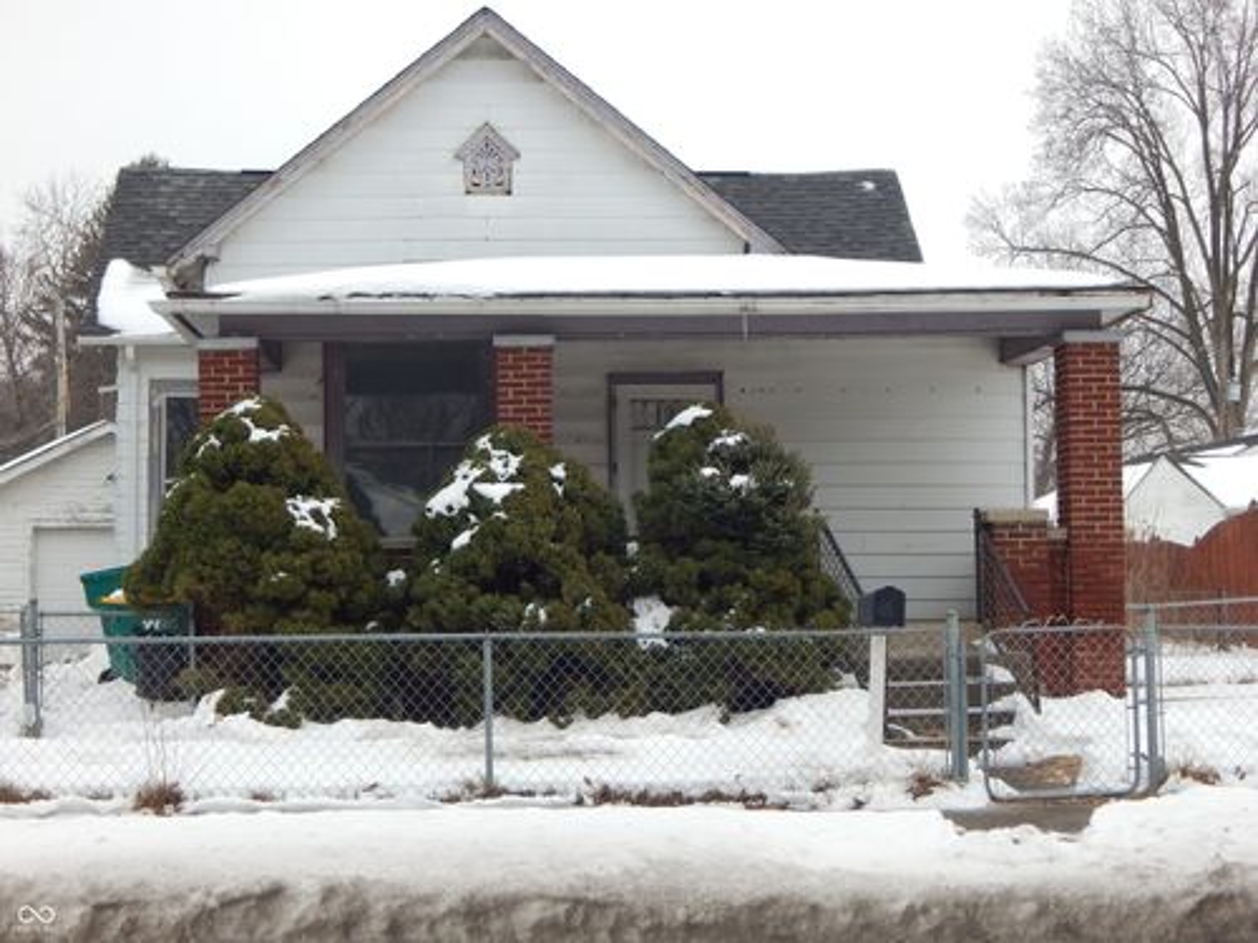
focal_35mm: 61
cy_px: 472
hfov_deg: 31.7
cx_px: 629
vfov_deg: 24.0
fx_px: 2217
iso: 125
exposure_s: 1/400
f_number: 4
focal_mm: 10.9
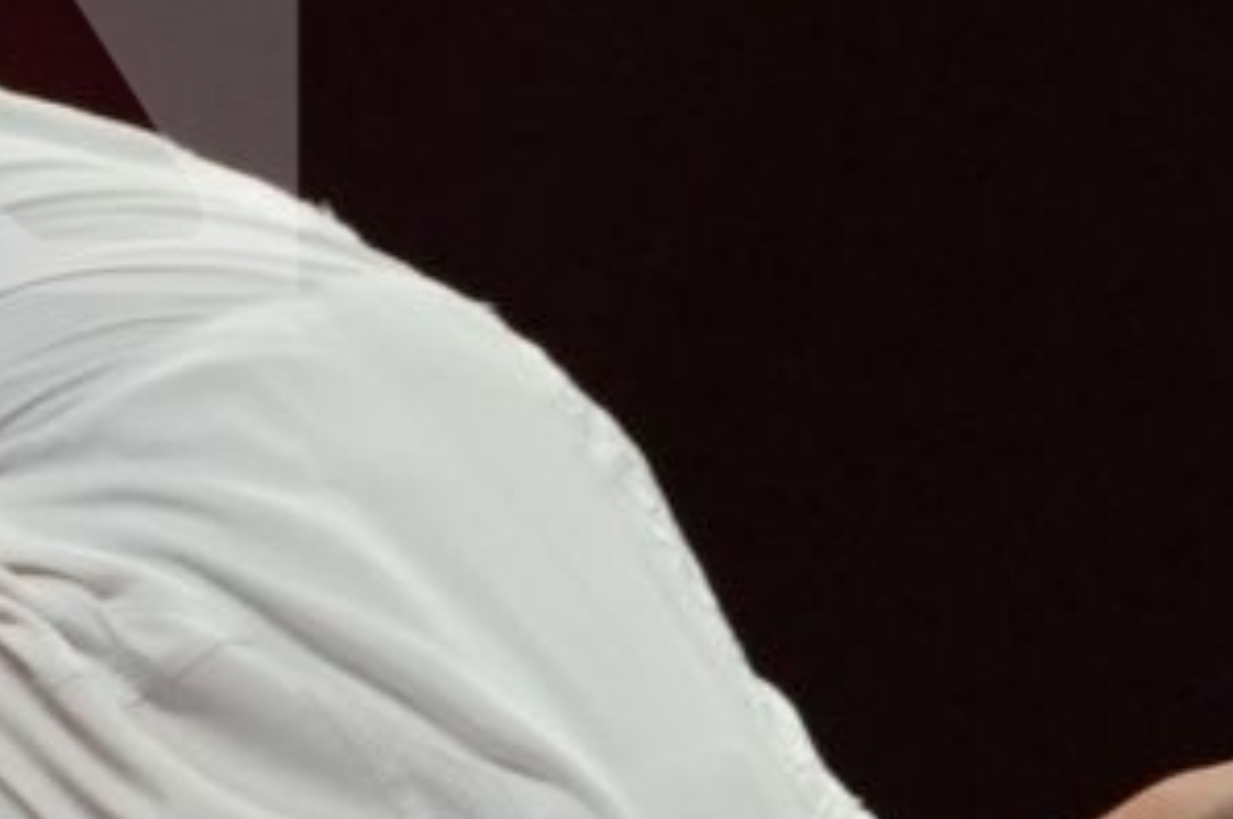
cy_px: -83
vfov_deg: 0.6
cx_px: -1490
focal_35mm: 2473
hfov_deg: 0.8
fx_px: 84606
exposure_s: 1/1000
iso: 3200
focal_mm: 273
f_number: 4
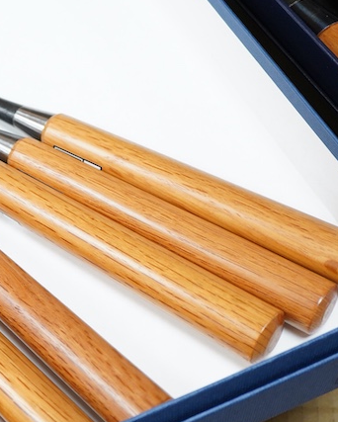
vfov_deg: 21.5
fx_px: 1112
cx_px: -42
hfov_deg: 16.7
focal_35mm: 89
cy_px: 239
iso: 1250
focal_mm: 30
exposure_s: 1/125
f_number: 3.5
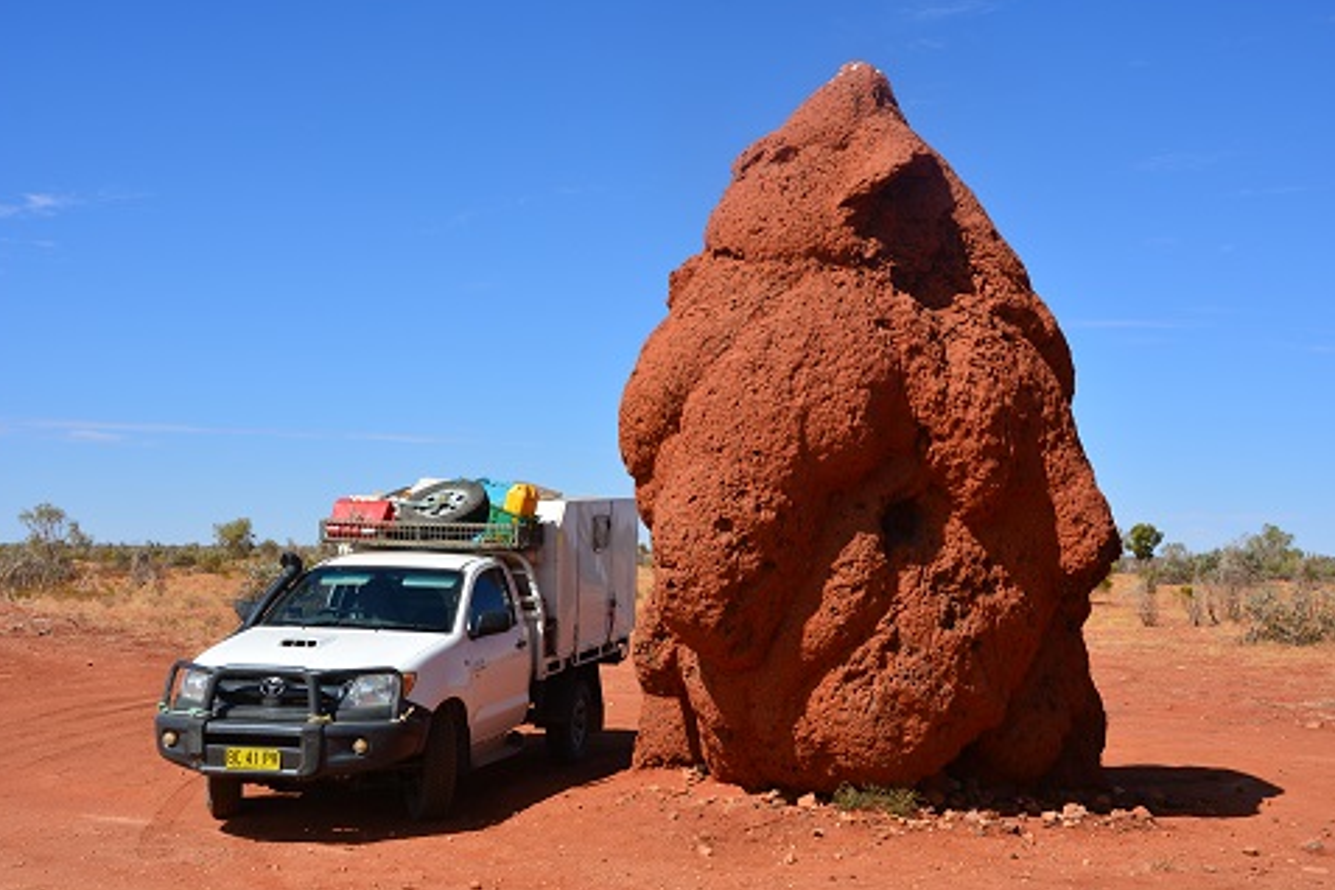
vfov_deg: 30.5
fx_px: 1632
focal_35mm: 44
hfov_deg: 44.5
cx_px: 663
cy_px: 435
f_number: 11
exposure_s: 1/160
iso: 100
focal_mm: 28
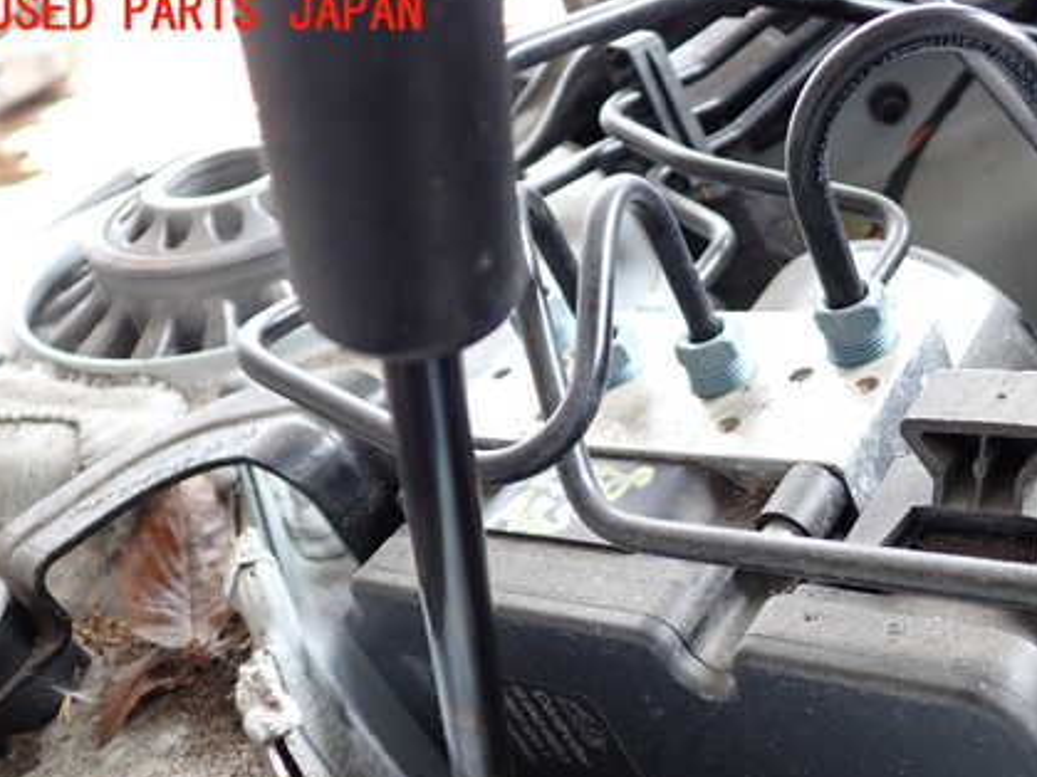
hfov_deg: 43.1
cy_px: 539
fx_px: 1288
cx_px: 715
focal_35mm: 43
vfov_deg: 33.2
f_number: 2.3
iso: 250
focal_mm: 5.4
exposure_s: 1/125
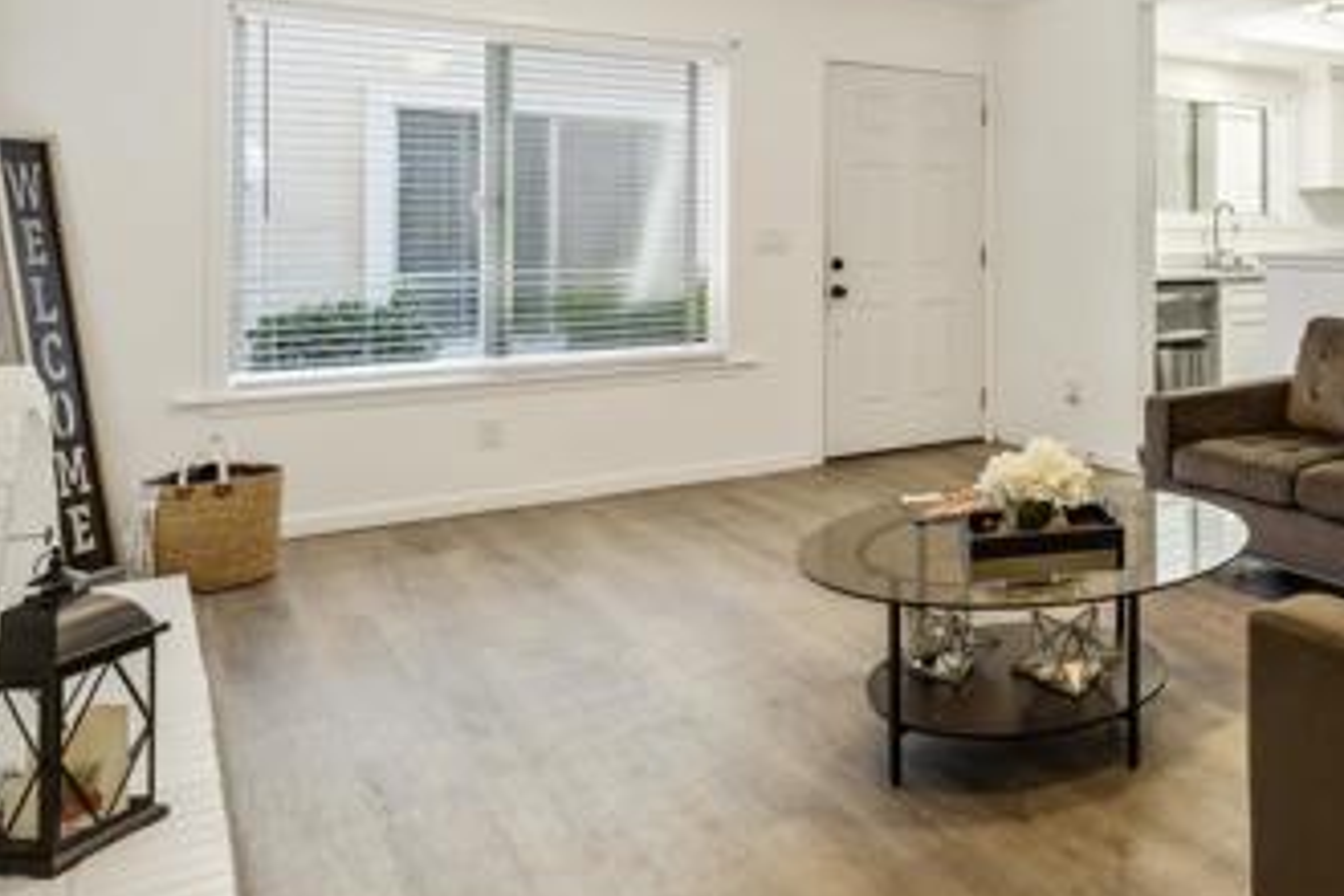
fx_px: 1157
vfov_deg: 41.3
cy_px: 246
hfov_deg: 52.3
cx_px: 1234
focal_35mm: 31
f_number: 8
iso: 400
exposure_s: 1/10
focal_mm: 16
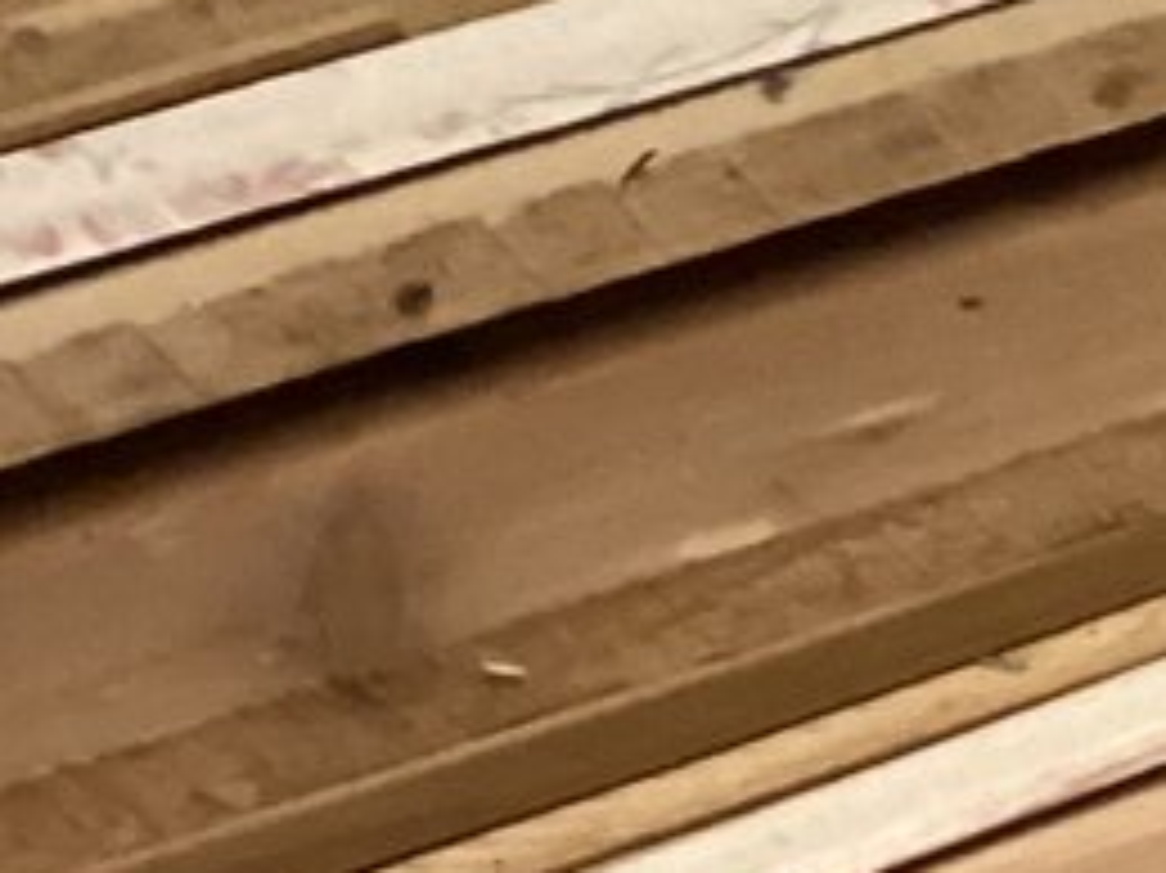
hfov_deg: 9.6
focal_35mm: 181
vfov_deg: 8.2
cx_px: 2892
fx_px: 6094
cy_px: 250
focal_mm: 3.3
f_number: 2.4
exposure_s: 1/40
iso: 400
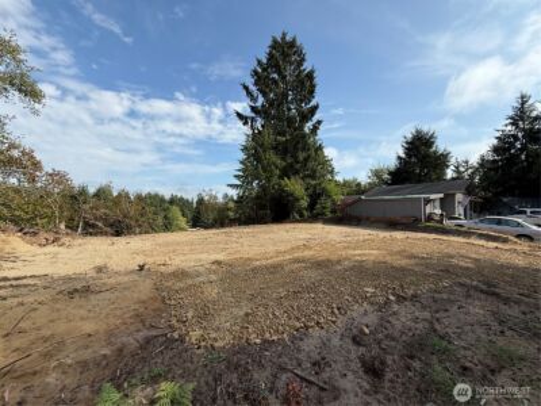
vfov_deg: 85.7
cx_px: 270
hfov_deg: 102.1
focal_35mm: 14
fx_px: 219
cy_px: 203
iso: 50
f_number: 2.2
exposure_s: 1/1745
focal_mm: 2.22
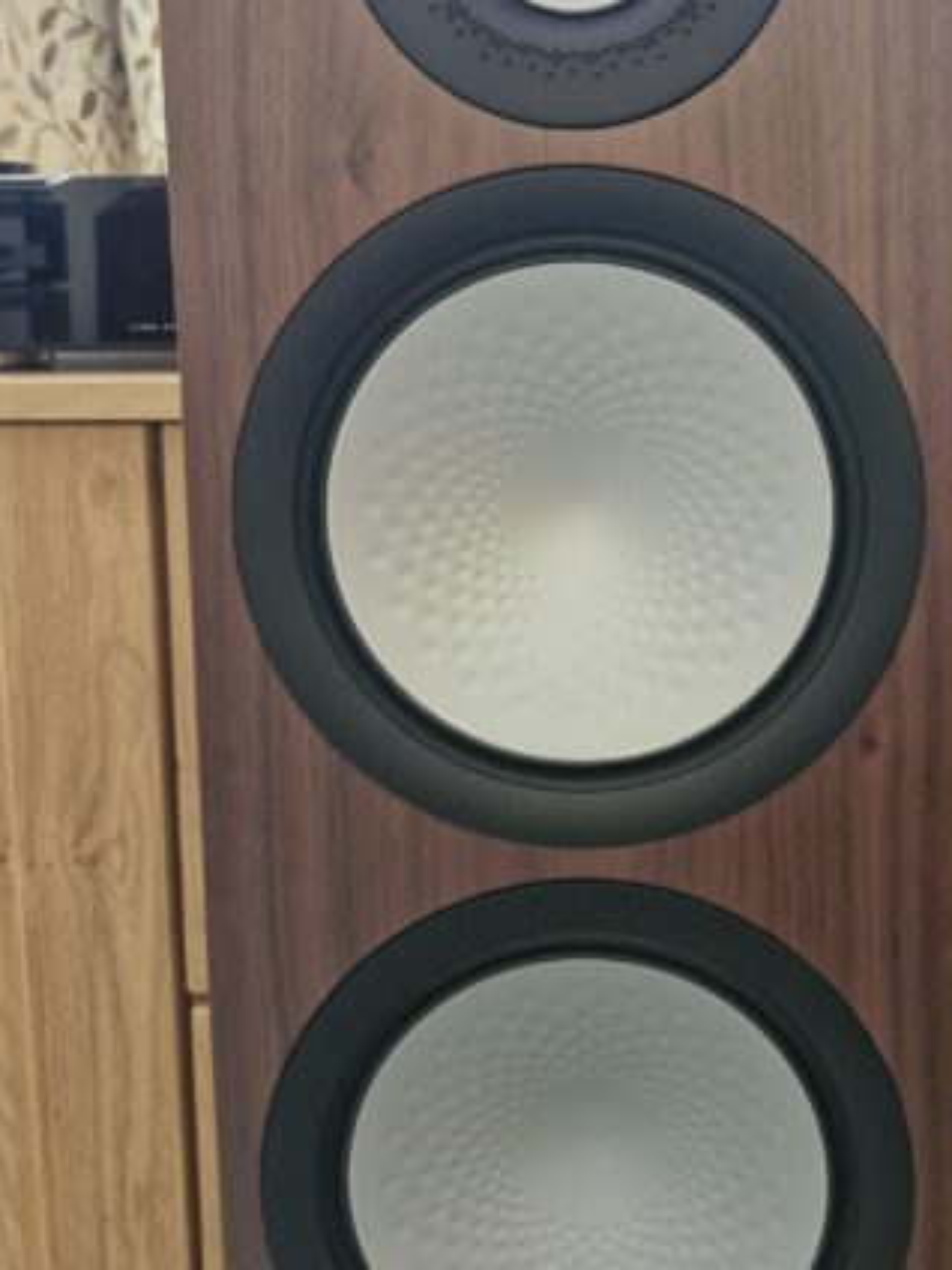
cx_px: 692
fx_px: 1357
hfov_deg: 37.9
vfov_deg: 49.5
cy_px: 448
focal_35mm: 37
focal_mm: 5.54
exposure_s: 1/100
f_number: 1.8
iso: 800
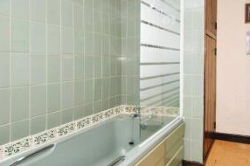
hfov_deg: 67.8
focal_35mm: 25
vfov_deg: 51.2
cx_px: 182
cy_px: 79
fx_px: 173
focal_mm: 10
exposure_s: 1/50
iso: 400
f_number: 8
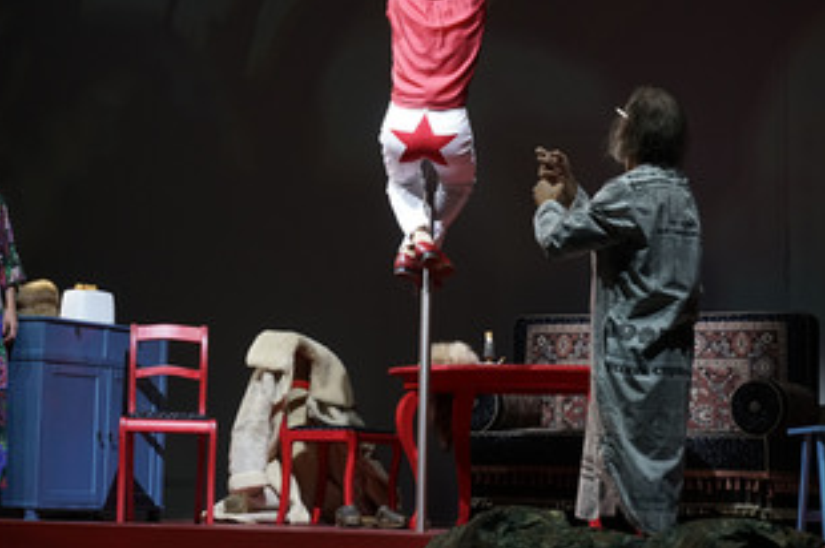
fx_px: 2495
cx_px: 262
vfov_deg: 12.5
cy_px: 160
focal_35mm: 109
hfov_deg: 18.7
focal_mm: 75
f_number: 6.3
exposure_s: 1/320
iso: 1600
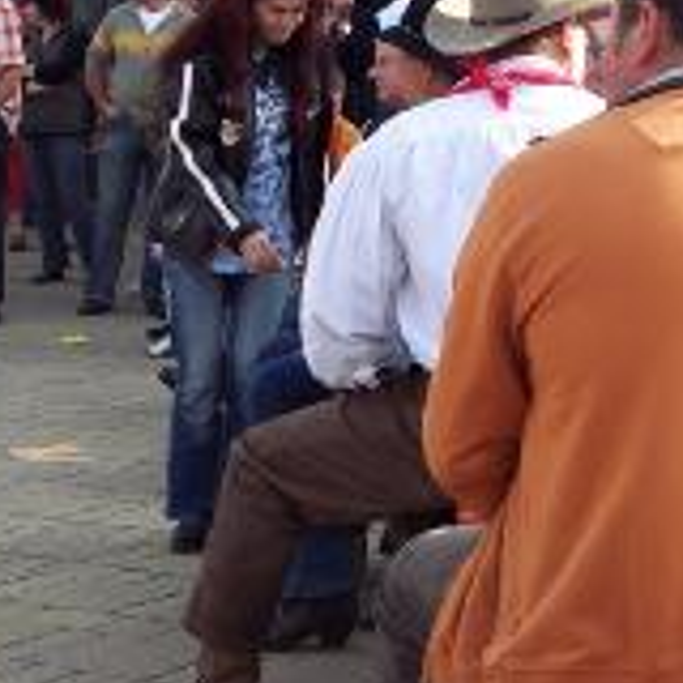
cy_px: 271
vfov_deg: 16.1
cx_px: 120
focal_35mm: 108
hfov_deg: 16.0
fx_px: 2411
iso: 100
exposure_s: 1/180
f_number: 3.4
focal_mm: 8
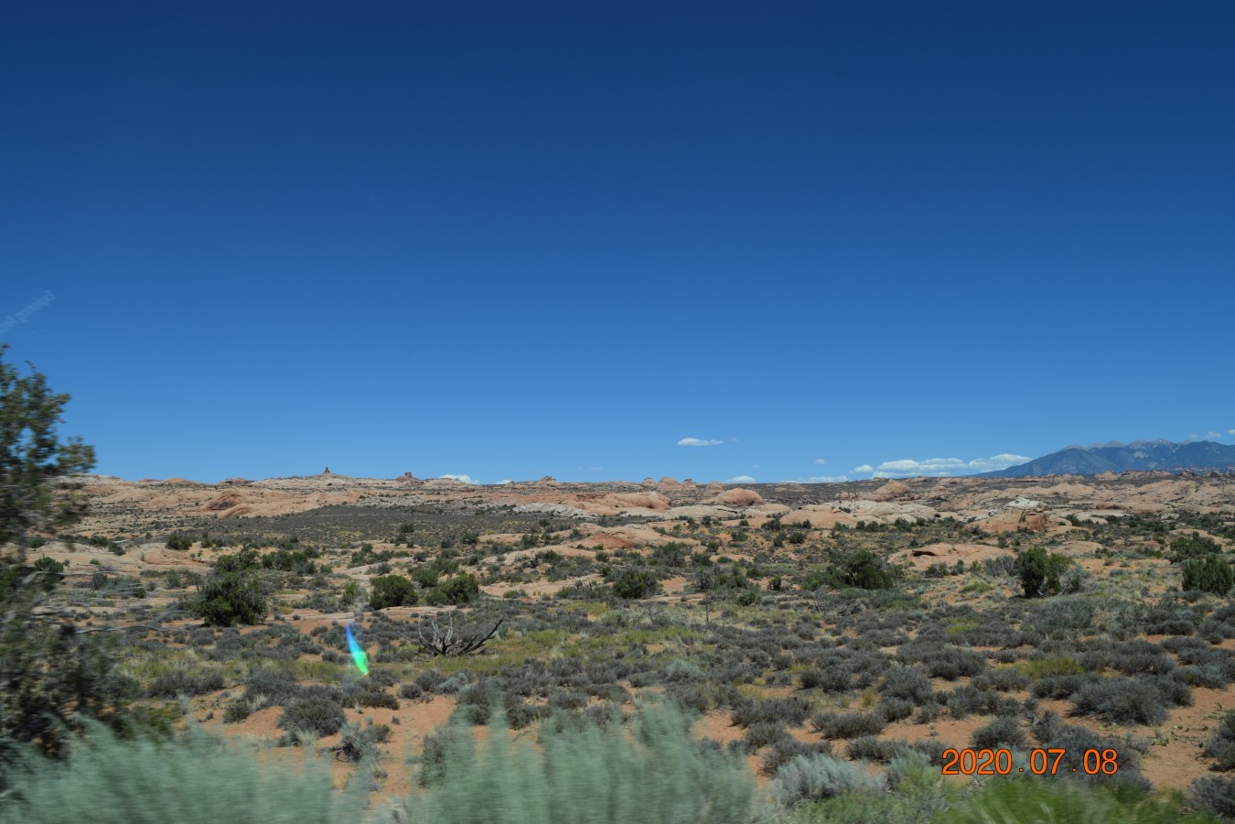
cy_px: 412
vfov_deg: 47.9
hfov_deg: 67.4
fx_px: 926
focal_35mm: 27
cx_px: 618
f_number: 10
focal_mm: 18
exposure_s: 1/400
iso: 200
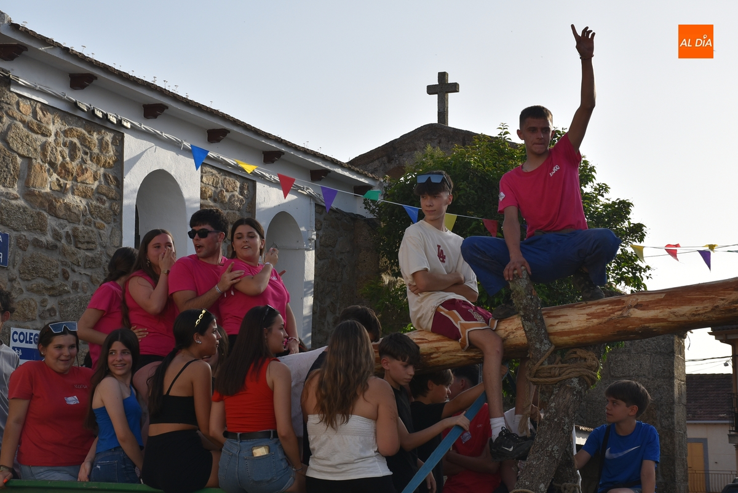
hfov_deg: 26.0
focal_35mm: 78
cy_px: 246
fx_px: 1600
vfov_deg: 17.5
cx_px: 369
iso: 200
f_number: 9
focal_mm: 52
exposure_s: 1/320
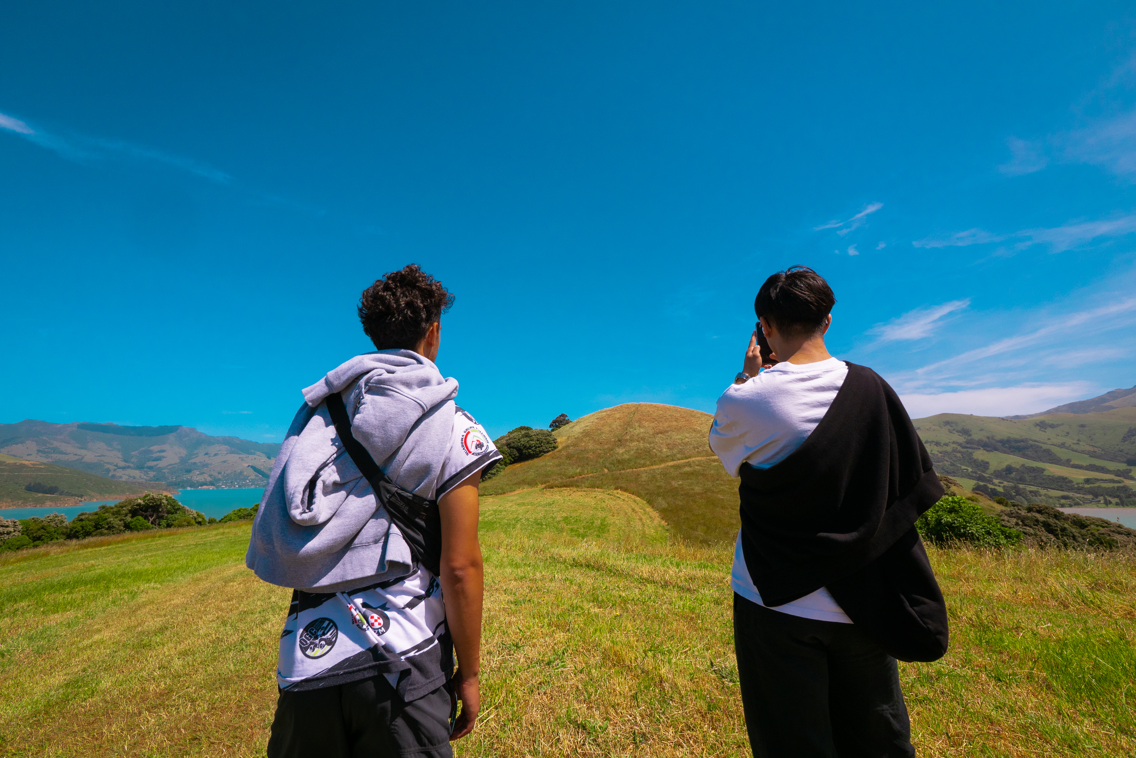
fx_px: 442
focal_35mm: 14
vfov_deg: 81.2
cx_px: 568
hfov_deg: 104.3
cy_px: 379
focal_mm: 7
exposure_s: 1/3200
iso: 200
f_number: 5
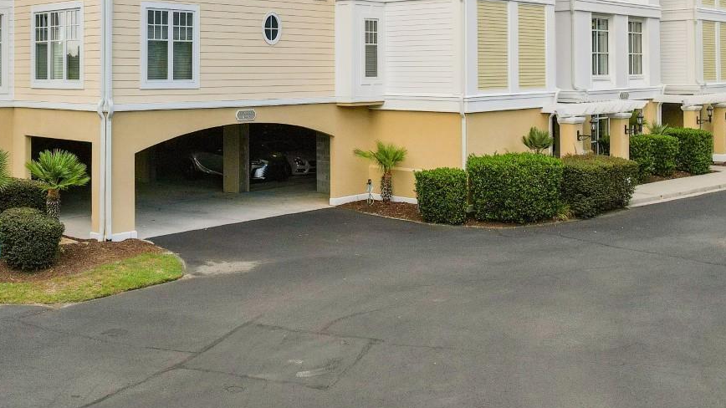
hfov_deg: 47.0
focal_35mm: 43
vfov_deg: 26.8
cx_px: 284
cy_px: 41
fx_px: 828
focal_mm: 8.38
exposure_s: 1/500
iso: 110
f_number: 2.8
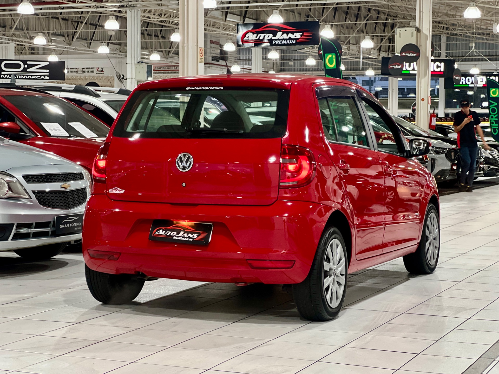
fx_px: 1110
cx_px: 250
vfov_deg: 19.1
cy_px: 187
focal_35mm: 77
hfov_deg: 25.3
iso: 320
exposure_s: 1/24
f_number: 2.8
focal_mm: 9
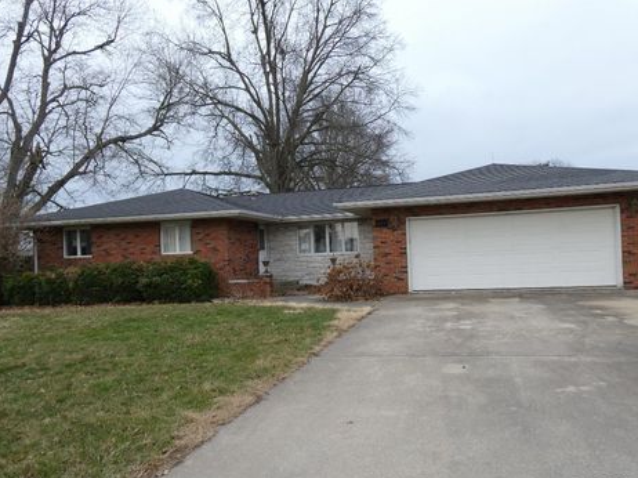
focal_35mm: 26
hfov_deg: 67.3
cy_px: 256
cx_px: 320
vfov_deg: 53.0
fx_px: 479
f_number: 3.3
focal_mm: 4.3
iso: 125
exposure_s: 1/80
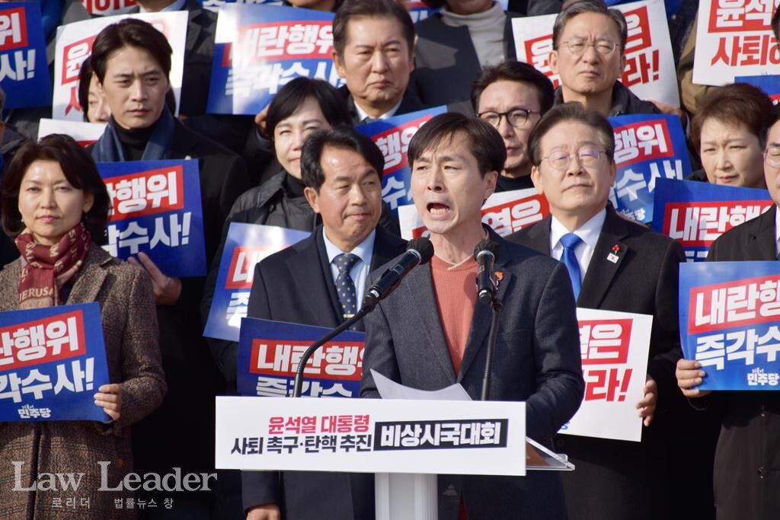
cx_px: 390
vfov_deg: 4.8
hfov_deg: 7.2
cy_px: 260
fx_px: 6175
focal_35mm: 285
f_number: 6.3
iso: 100
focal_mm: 190
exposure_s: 1/640
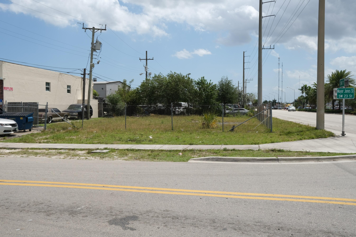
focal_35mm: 35
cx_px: 178
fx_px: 346
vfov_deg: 37.9
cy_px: 118
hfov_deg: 54.4
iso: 160
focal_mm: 23
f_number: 8
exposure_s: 1/500
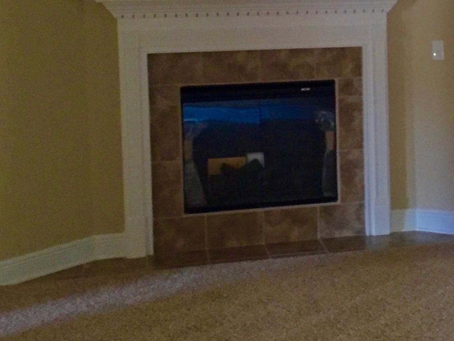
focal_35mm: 80
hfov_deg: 23.1
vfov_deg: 18.2
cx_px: 489
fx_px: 1049
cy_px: 52
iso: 250
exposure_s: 1/24
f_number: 2.2
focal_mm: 4.15
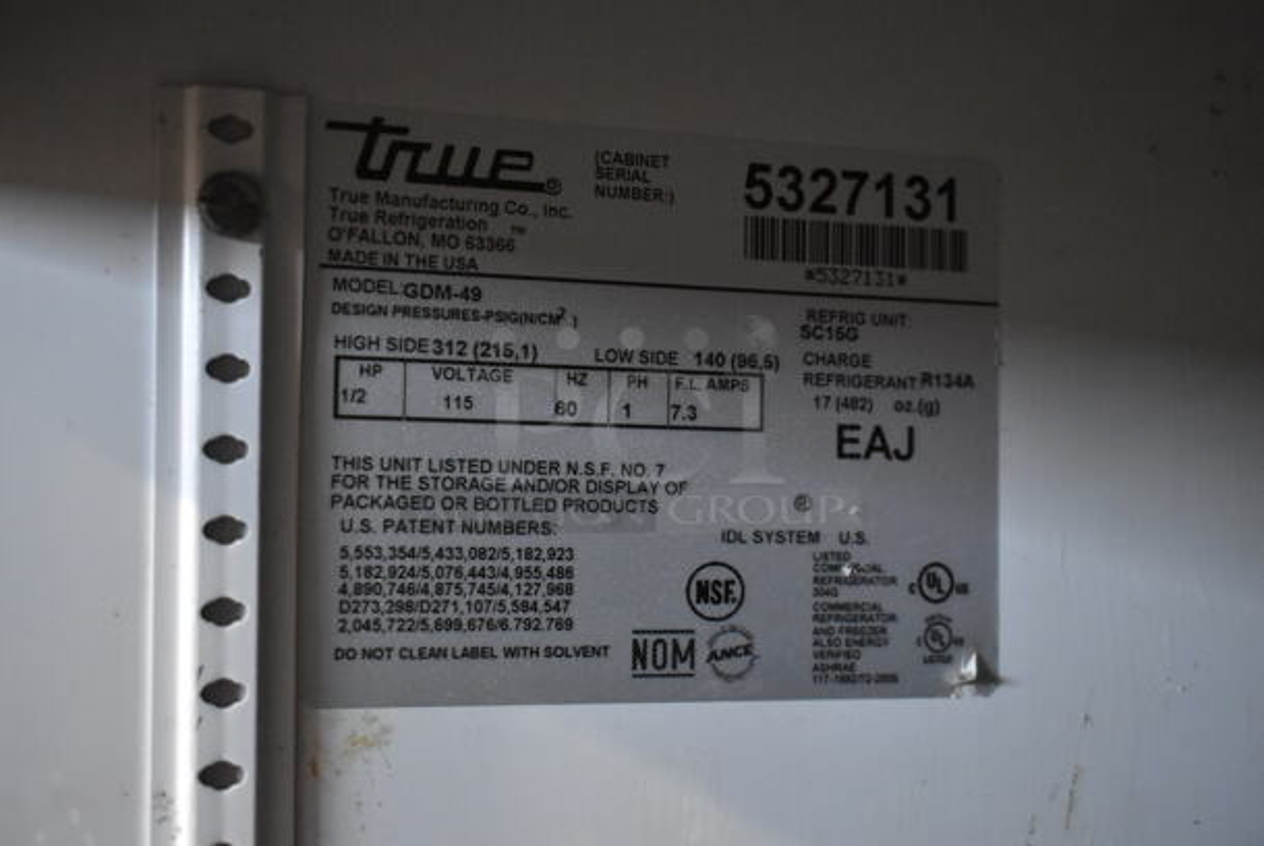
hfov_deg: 36.8
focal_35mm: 54
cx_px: 632
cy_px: 423
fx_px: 1898
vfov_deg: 25.1
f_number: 4.8
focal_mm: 36
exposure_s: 1/60
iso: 5000
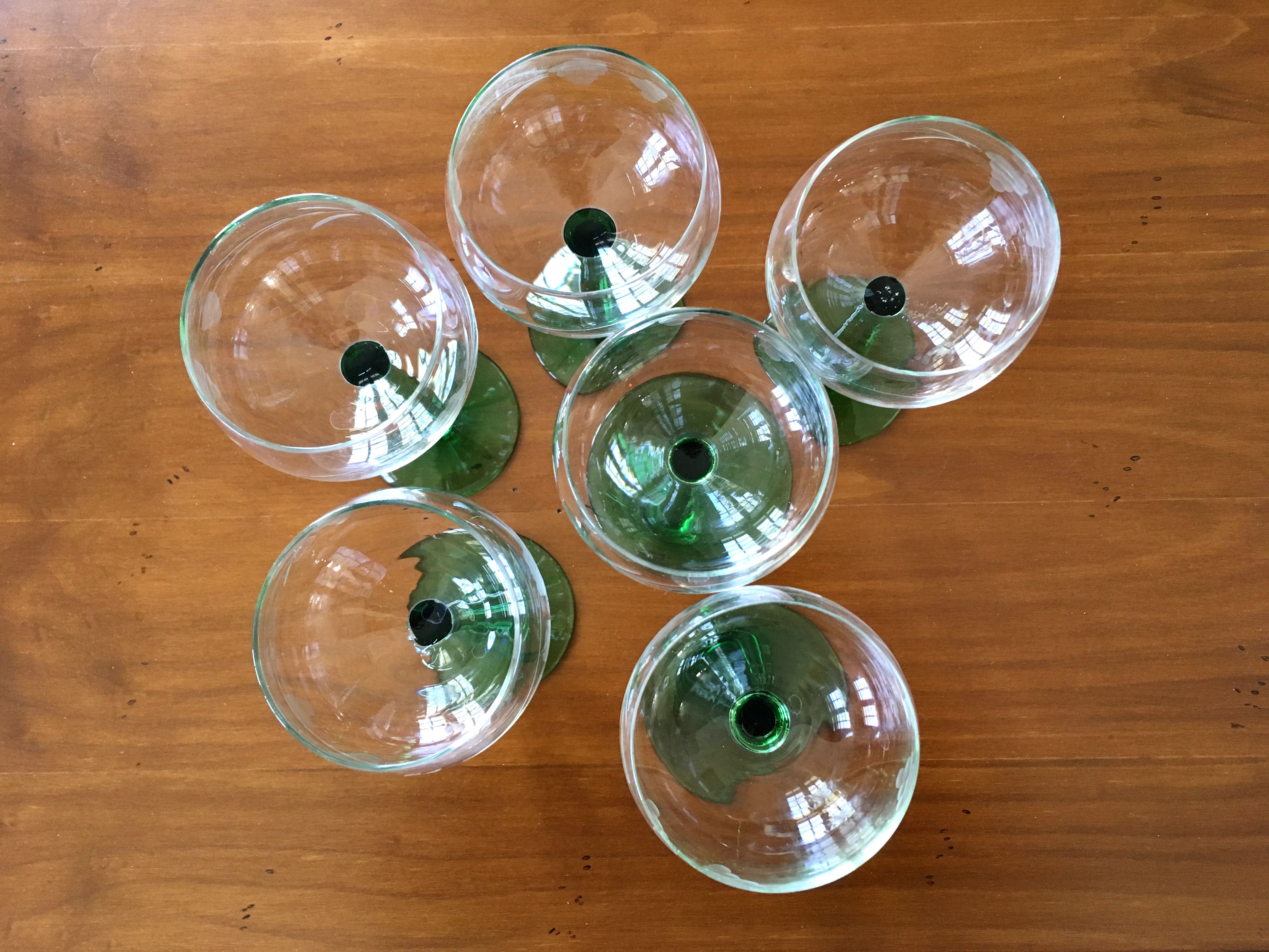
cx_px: 634
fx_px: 1063
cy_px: 476
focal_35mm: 29
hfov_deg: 61.7
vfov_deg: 48.2
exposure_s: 1/33
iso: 160
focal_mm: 4.15
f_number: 2.2
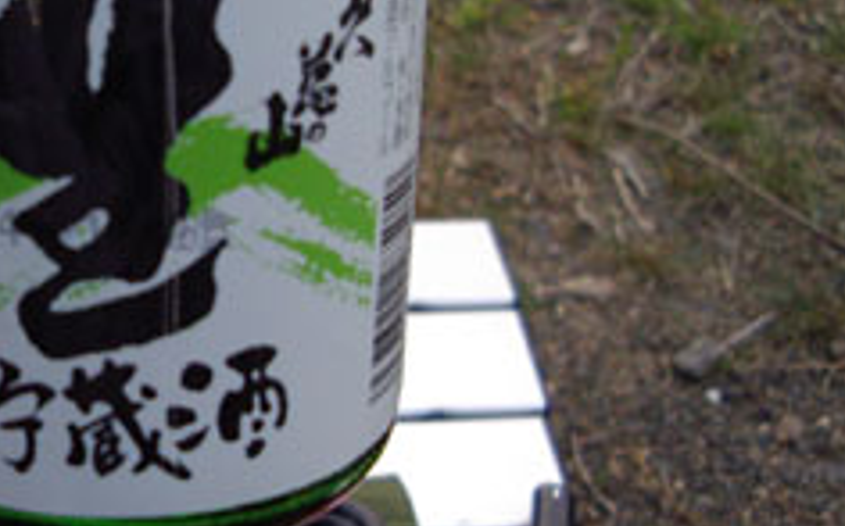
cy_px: 229
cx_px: 47
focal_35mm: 77
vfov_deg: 16.9
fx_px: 1772
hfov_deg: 25.8
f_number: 2.6
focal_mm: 5.8
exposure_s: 1/40
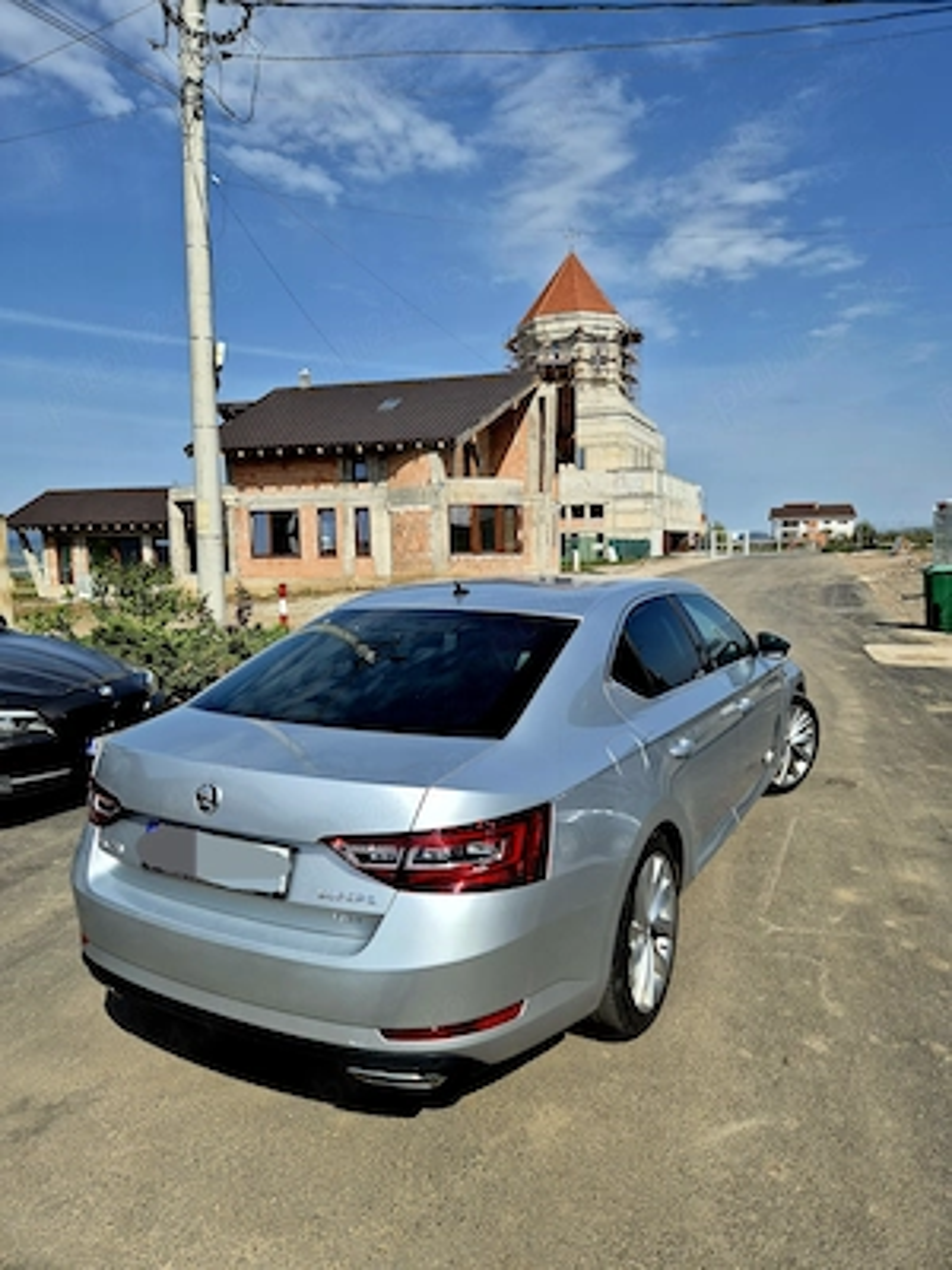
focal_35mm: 23
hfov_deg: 58.9
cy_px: 635
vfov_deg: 73.9
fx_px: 843
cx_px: 476
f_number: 1.8
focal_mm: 5.4
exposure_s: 1/3333
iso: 25
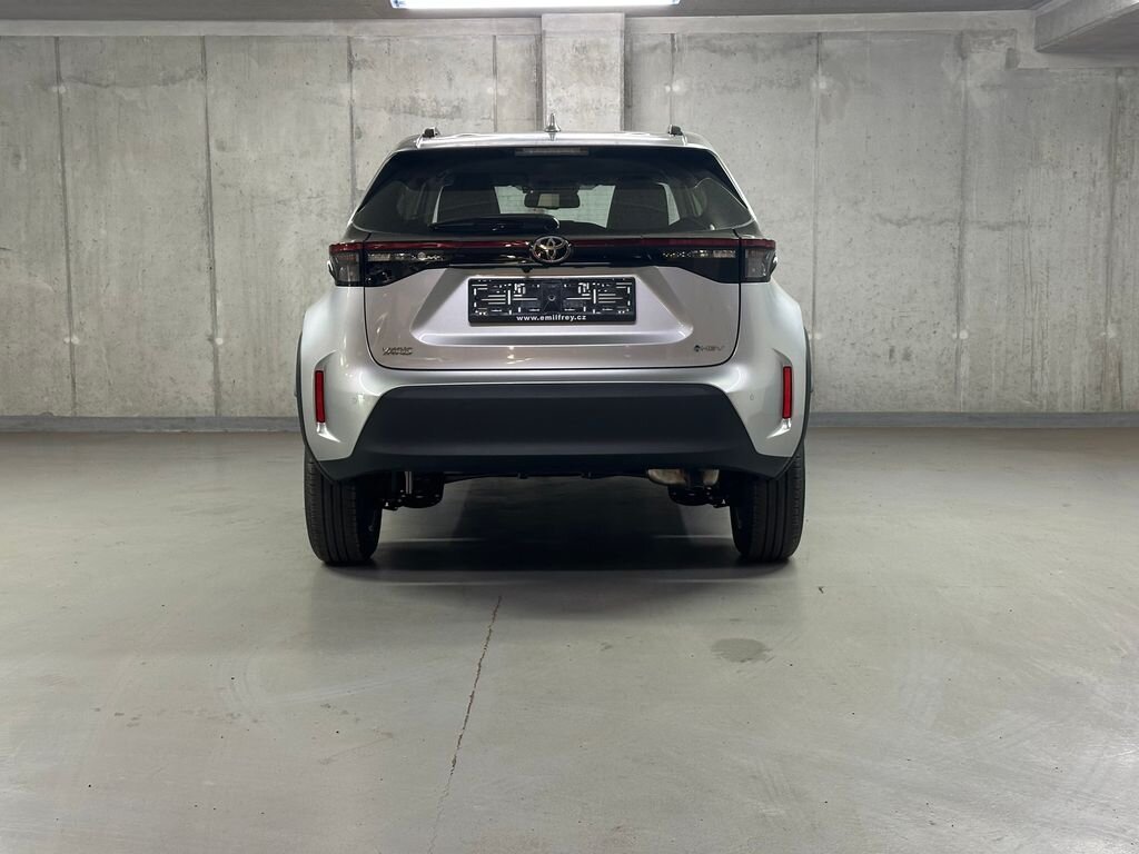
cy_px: 427
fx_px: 1579
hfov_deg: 39.7
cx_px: 570
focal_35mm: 48
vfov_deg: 30.3
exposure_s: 1/33
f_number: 1.78
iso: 200
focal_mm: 6.86
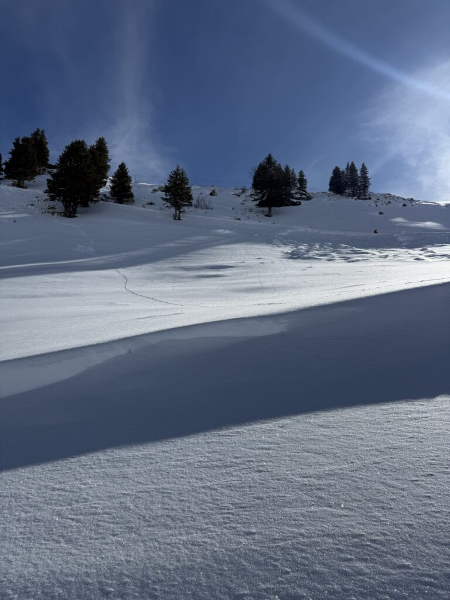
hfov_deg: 56.8
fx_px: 416
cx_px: 225
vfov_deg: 71.6
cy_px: 300
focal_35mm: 24
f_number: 1.78
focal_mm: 6.76
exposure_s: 1/14286
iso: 64
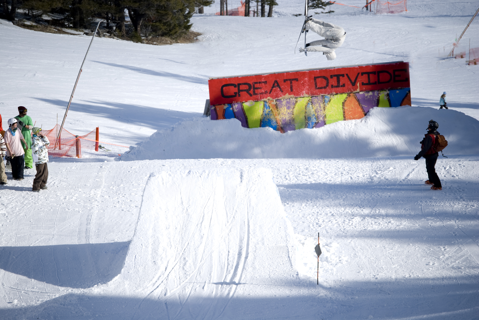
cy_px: 160
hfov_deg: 10.1
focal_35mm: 202
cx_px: 240
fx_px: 2698
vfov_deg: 6.8
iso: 100
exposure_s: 1/500
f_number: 5.6
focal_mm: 135
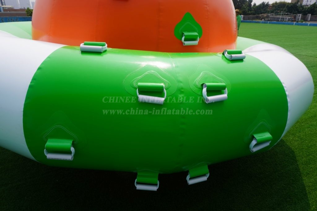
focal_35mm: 24
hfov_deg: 73.7
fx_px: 211
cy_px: 106
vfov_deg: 53.1
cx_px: 158
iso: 100
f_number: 10
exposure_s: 1/200
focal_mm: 16
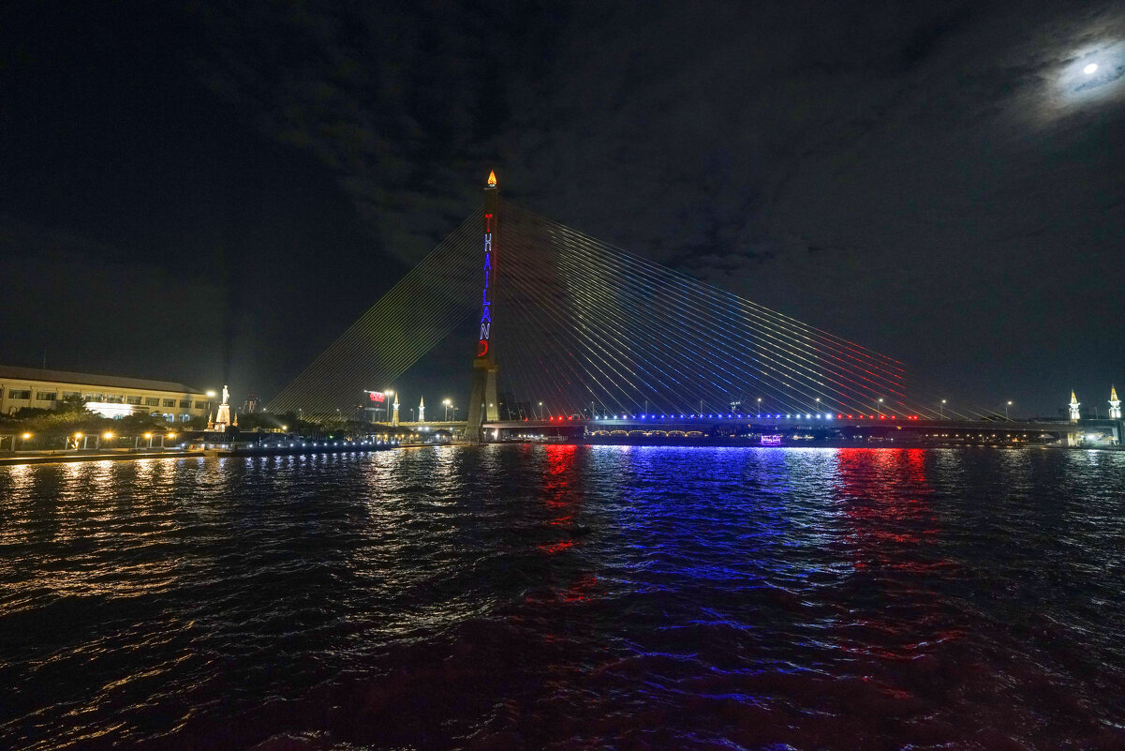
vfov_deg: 73.8
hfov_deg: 96.7
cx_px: 562
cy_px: 376
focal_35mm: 16
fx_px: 500
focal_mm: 16
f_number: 5.6
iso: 4000
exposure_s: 1/30
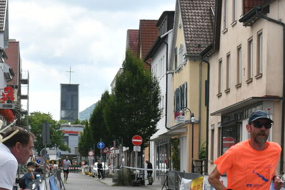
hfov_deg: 14.2
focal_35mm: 144
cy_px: 182
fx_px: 1140
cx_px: 70
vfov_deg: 9.5
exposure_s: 1/320
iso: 400
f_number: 9
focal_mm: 36
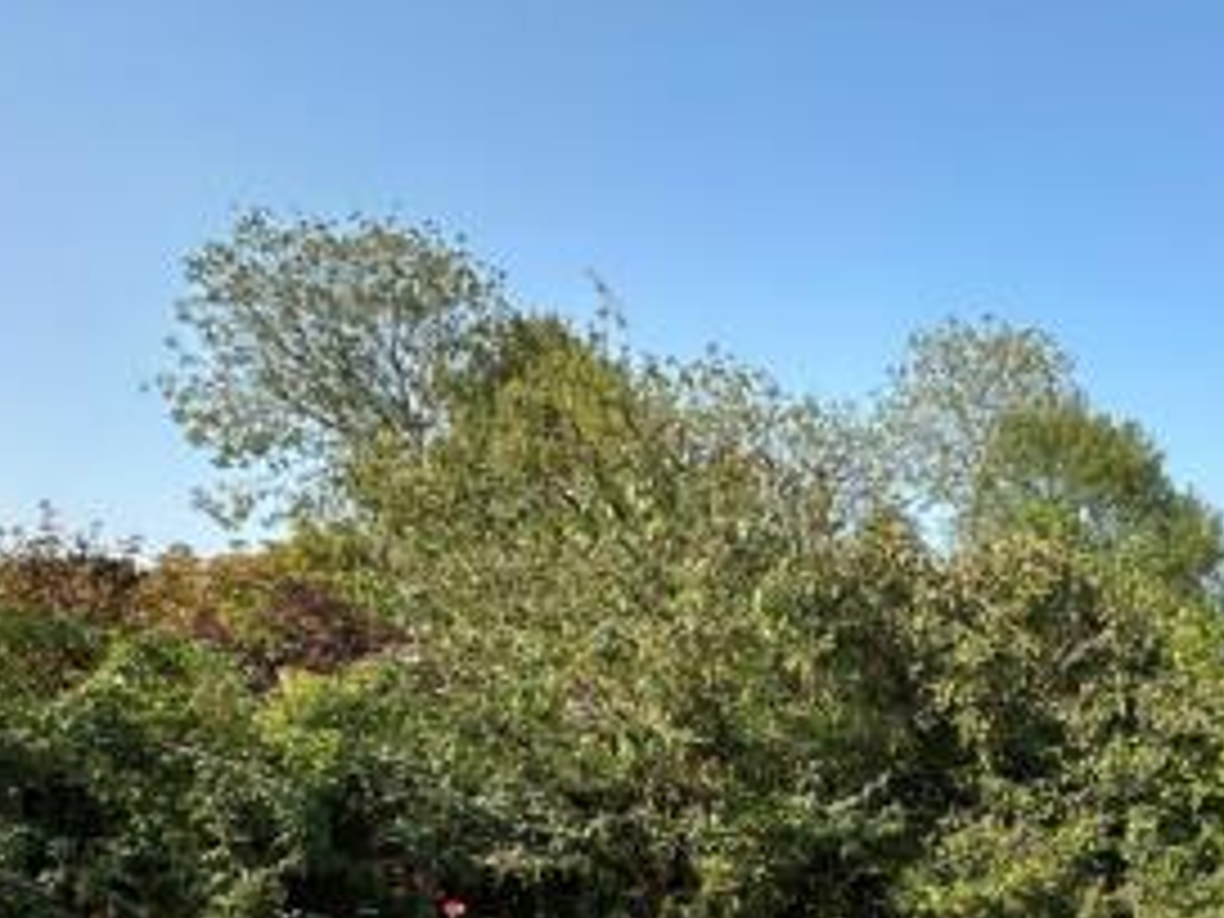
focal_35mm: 30
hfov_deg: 54.2
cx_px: 1042
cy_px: 871
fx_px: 1061
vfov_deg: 41.9
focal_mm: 2.22
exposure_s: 1/673
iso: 40
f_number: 2.2
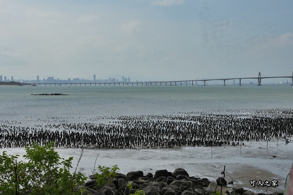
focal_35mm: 64
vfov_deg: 21.2
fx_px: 521
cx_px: 146
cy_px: 98
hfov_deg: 31.4
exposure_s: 1/4000
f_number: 11
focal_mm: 42.8
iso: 1600
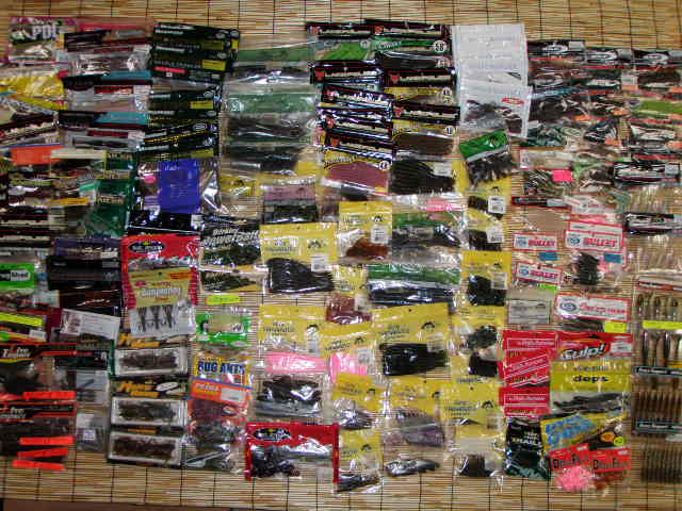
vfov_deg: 37.7
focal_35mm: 38
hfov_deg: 49.0
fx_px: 749
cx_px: 341
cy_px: 256
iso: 100
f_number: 3.5
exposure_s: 1/30
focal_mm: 6.7
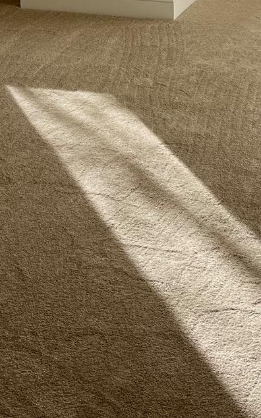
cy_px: -71
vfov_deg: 21.8
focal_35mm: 89
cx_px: 146
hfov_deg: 14.7
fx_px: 1013
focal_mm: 5.1
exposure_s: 1/140
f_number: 1.6
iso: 40
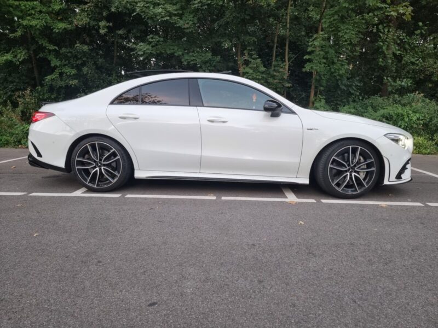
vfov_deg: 56.8
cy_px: 164
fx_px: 304
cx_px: 219
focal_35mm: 24
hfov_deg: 71.6
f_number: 1.8
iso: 200
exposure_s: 1/60
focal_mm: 6.7
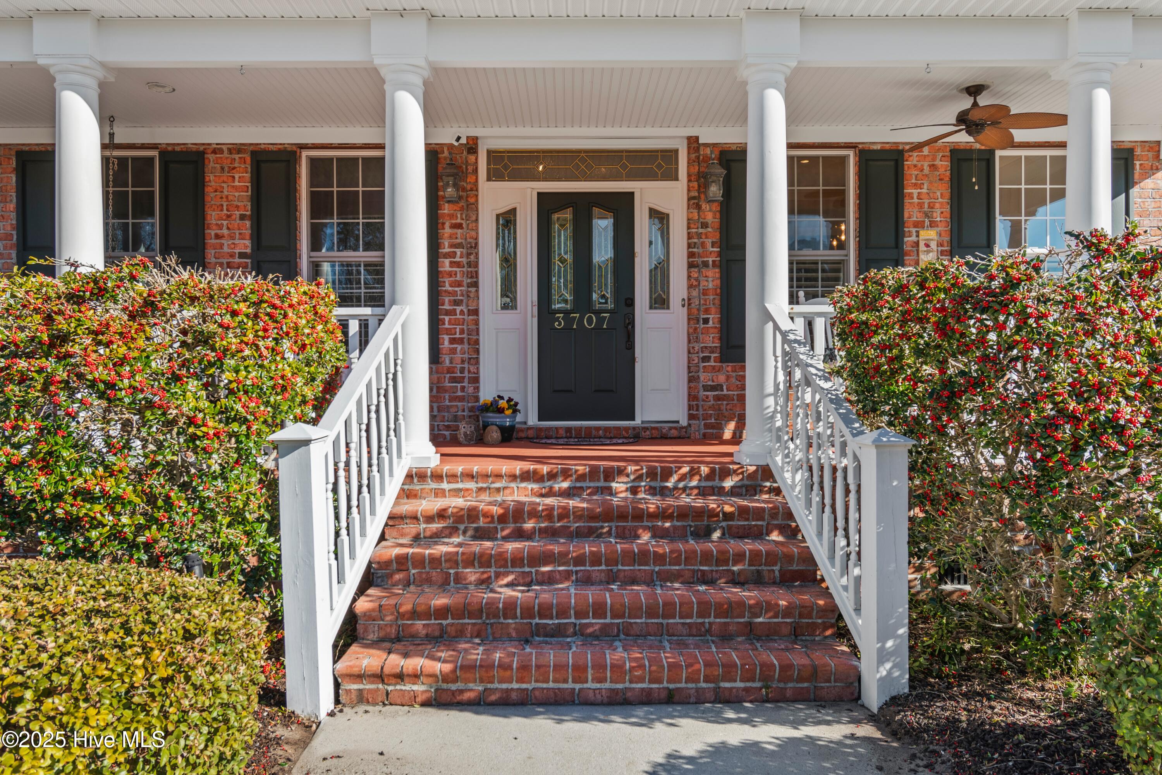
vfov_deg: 47.9
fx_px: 871
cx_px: 581
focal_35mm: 27
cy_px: 388
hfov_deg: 67.4
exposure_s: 1/125
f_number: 5.6
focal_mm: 18
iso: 100
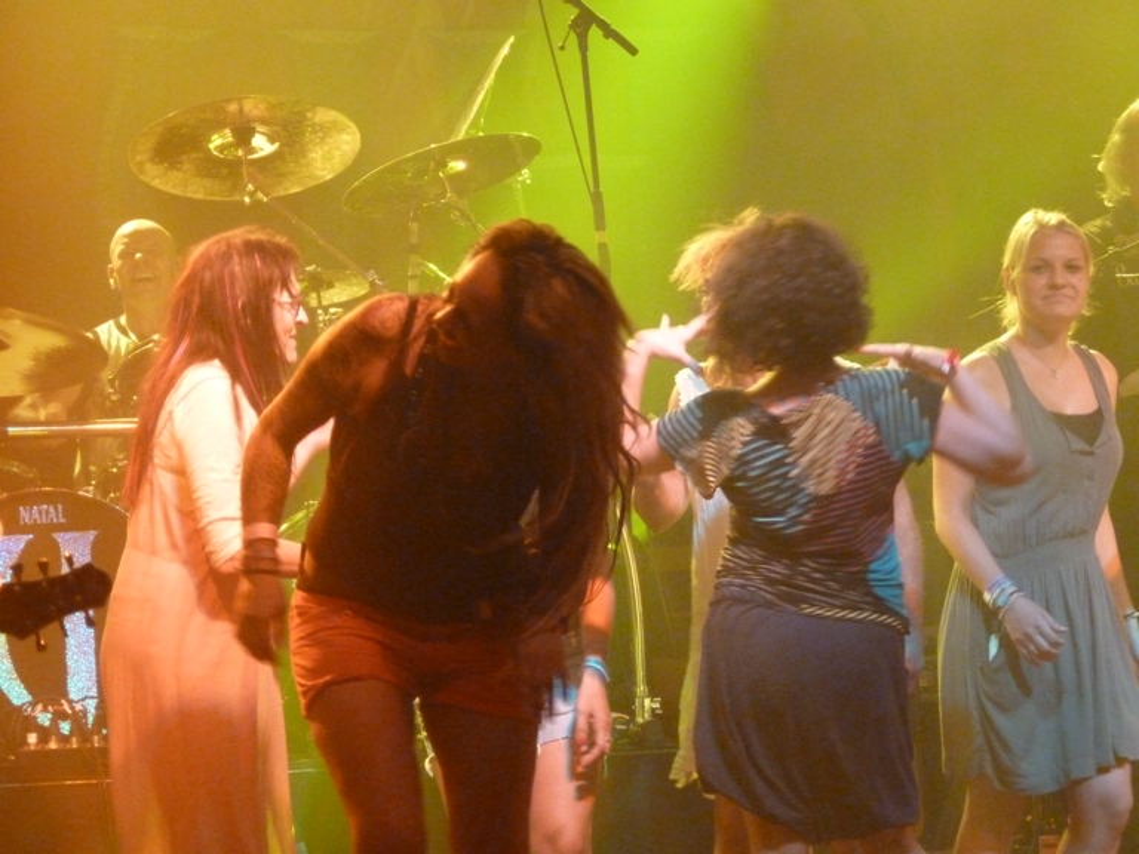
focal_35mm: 119
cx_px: 570
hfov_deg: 16.6
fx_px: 3916
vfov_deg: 12.5
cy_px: 427
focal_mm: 19.5
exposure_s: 1/60
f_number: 4.4
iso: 800
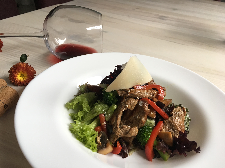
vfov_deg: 48.2
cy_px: 84
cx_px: 112
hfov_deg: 61.7
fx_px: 188
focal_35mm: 29
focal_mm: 4.15
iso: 100
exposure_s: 1/33
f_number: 2.2
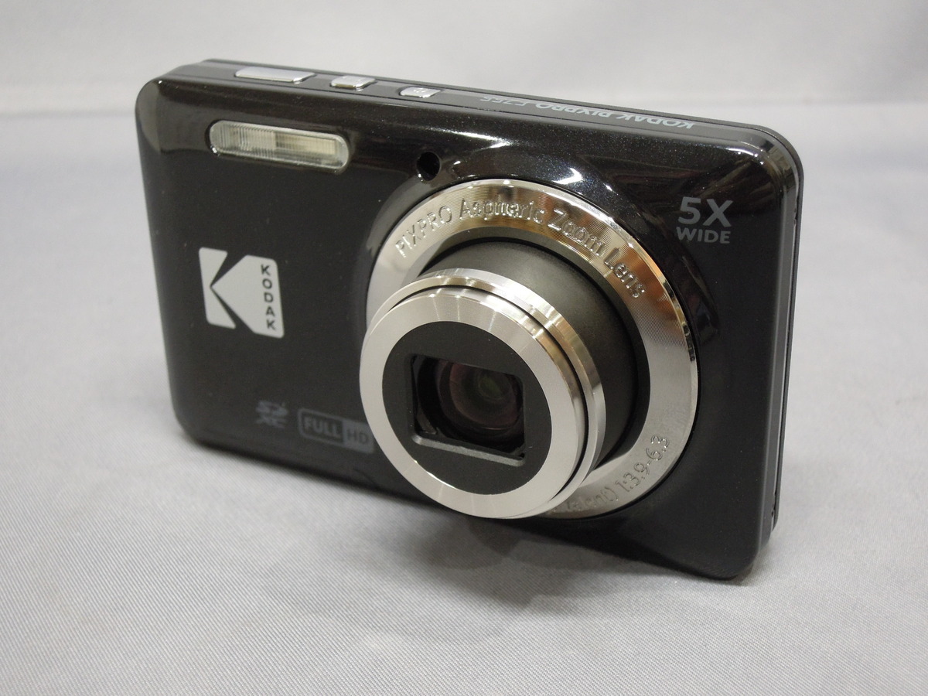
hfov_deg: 34.9
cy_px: 348
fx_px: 1474
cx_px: 464
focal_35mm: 55
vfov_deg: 26.6
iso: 400
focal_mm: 9.9
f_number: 4
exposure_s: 1/25
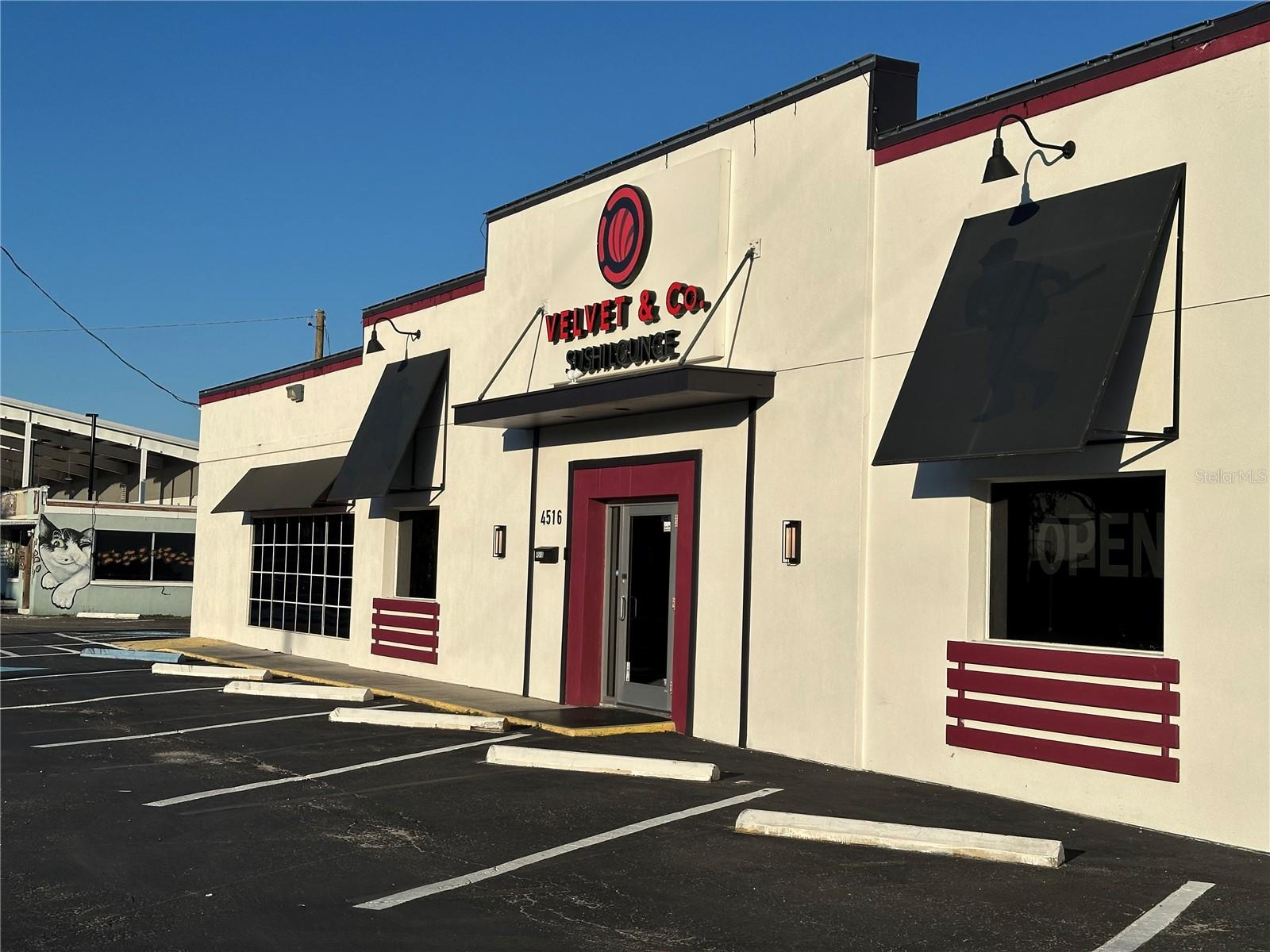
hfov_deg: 39.7
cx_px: 635
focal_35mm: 48
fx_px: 1761
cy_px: 476
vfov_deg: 30.3
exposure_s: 1/8929
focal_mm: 6.86
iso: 64
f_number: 1.78
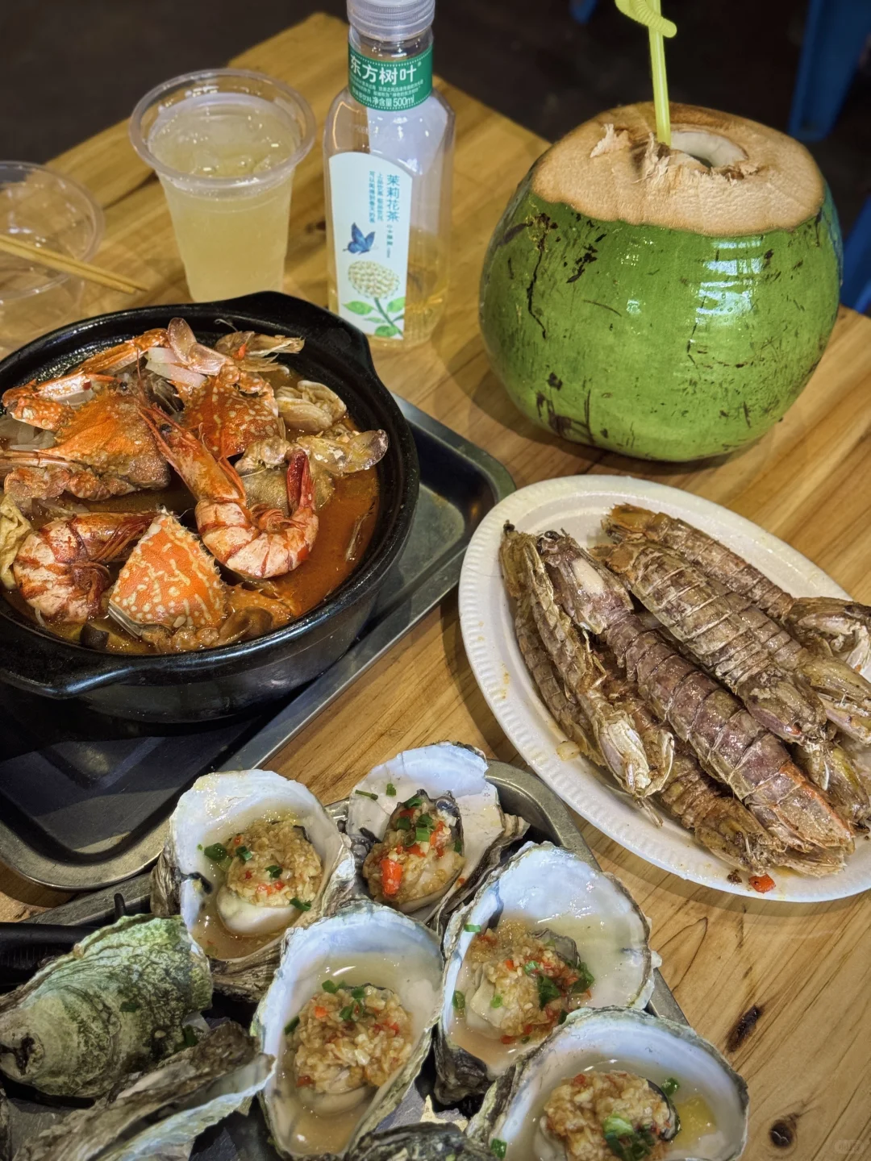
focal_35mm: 48
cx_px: 436
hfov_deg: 30.3
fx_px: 1610
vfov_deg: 39.7
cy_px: 580
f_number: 1.78
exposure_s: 1/50
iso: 250
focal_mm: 6.76
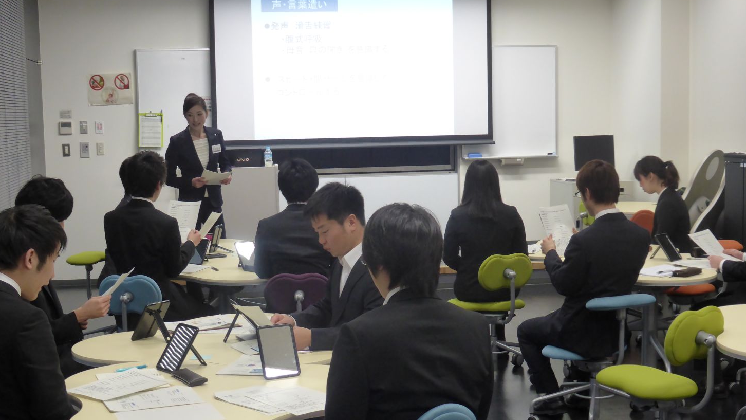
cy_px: 251
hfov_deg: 38.5
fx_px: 1068
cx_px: 374
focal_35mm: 54
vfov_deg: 22.2
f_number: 4.2
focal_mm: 8.5
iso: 400
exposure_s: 1/30
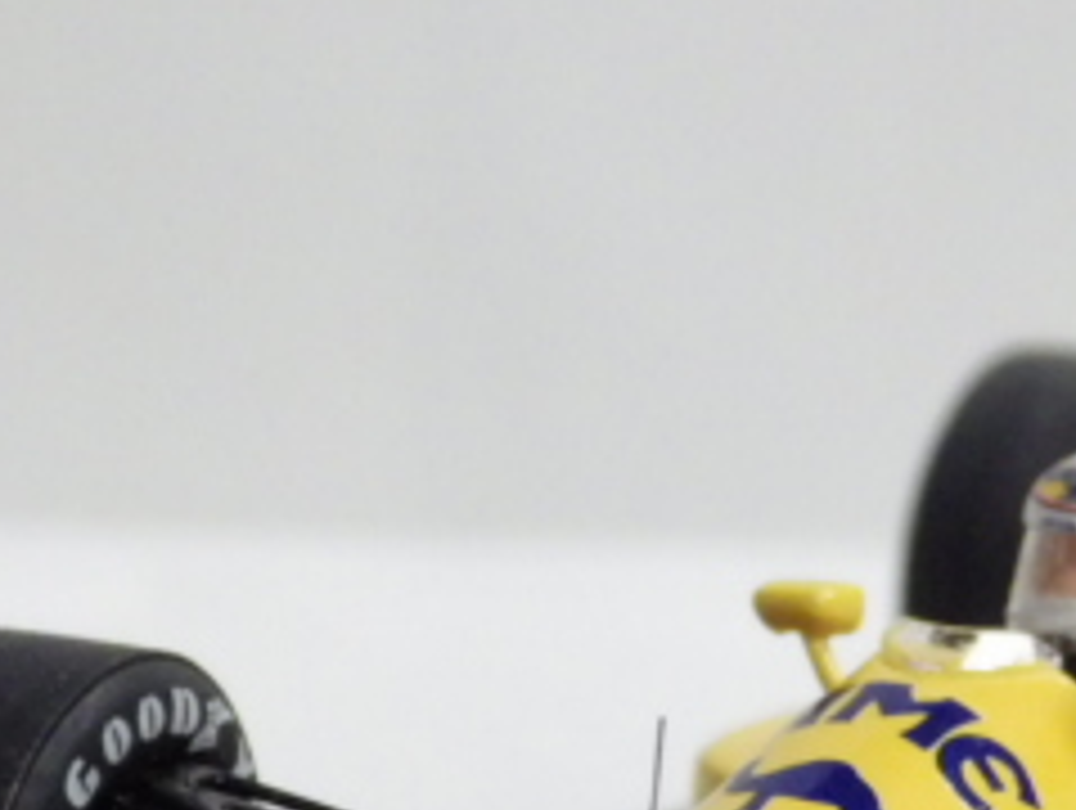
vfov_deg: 4.7
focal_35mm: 318
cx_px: 1126
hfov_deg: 6.2
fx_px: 9900
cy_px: 702
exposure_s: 1/40
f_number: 4.8
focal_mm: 21.3
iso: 800
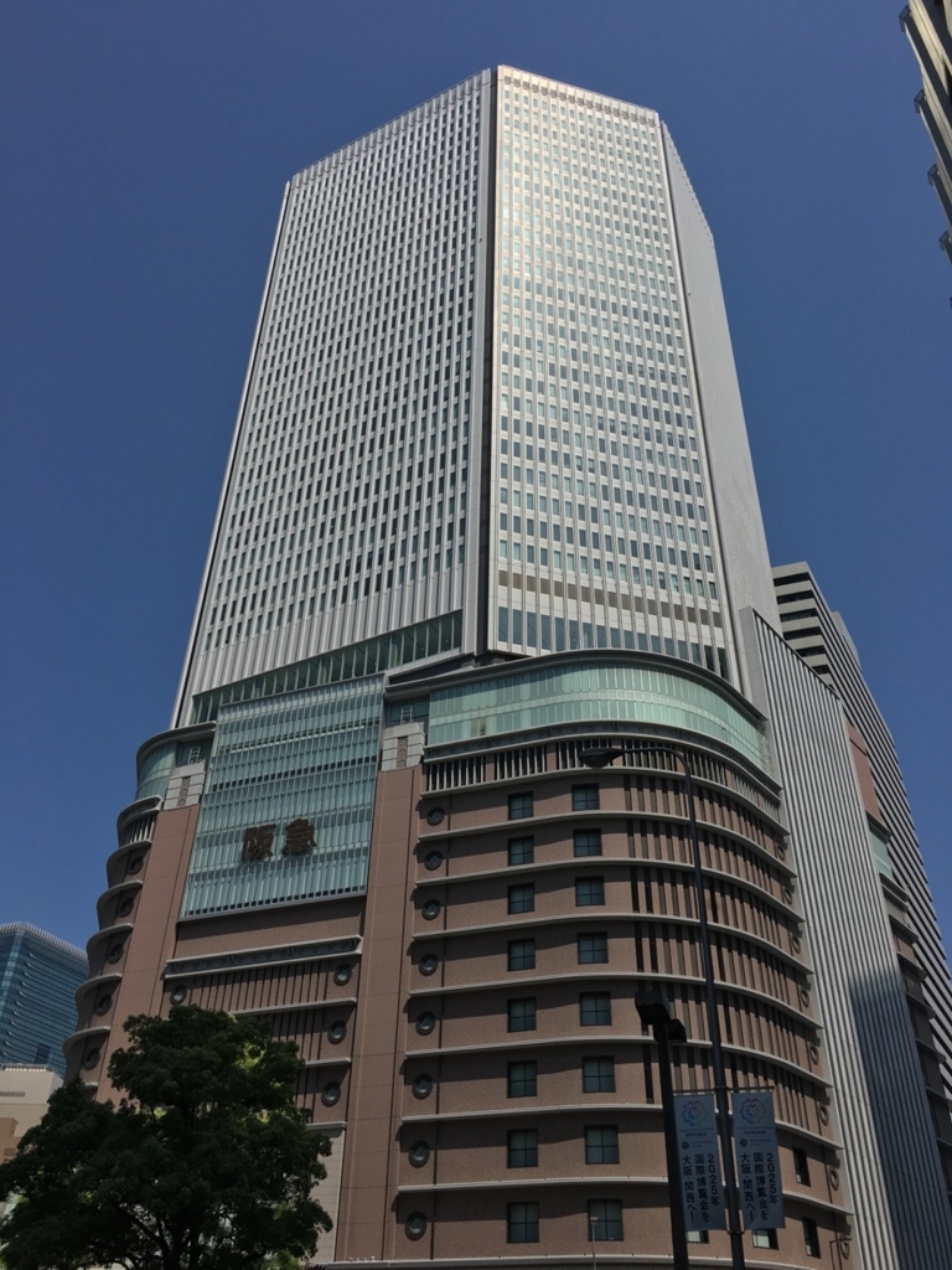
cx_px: 476
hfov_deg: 48.2
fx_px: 1063
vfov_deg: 61.7
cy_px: 635
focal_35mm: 29
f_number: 2.2
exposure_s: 1/2849
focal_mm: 4.15
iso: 25
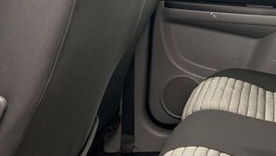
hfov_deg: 26.9
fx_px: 556
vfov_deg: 15.8
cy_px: 26
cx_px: 246
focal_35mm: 76
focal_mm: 5.96
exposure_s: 1/175
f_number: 1.6
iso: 125
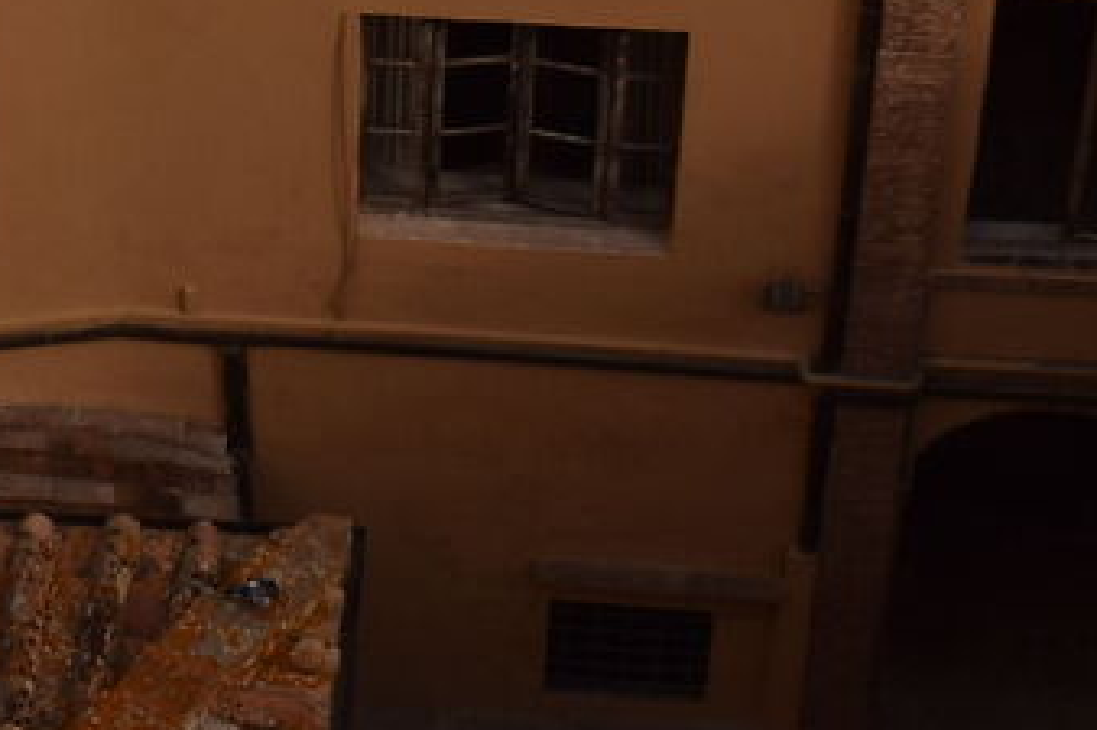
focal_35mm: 213
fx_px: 6487
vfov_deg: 6.4
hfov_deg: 9.4
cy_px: 292
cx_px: -458
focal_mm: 20
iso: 100
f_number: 3.5
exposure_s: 1/2500
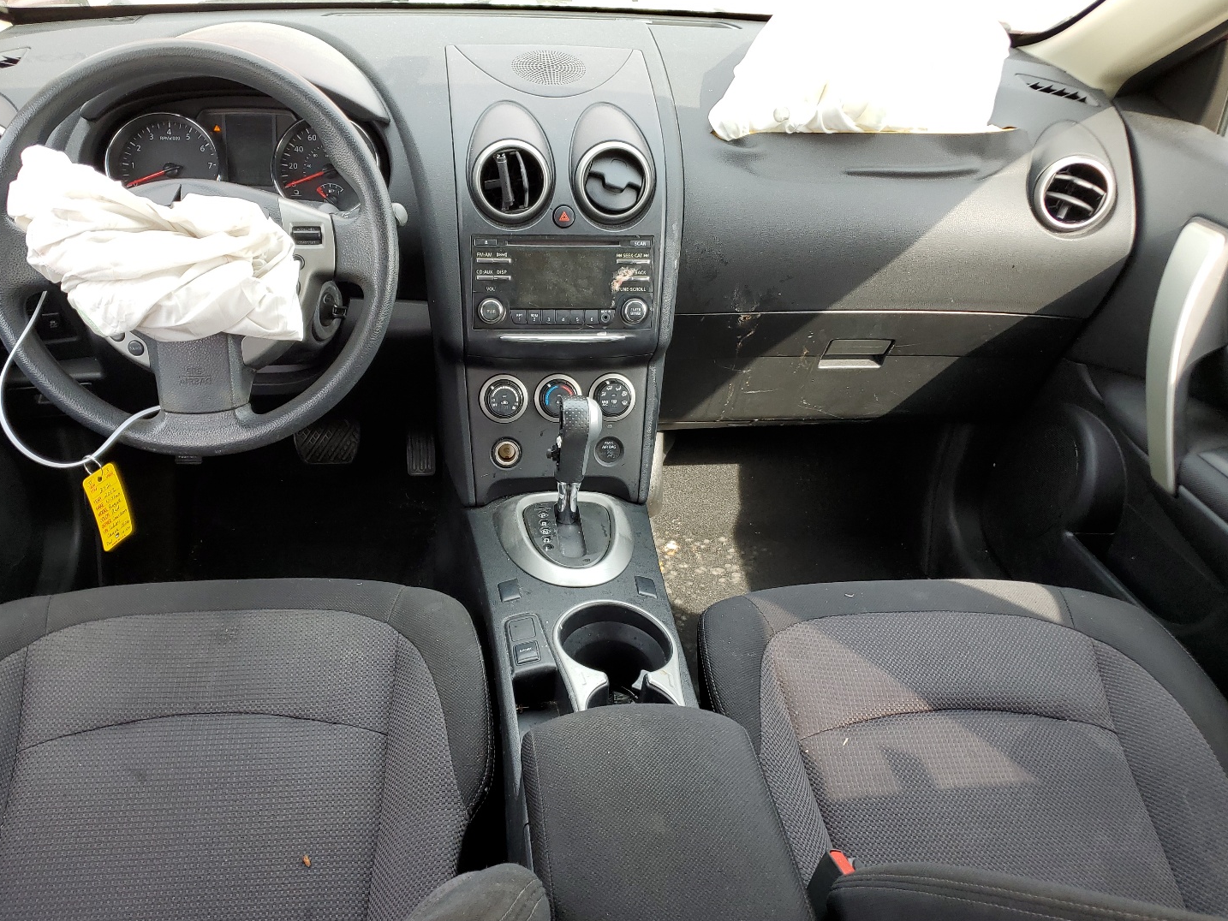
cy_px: 497
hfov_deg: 61.5
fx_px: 1029
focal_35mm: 29
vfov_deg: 48.2
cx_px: 557
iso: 50
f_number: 1.5
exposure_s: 1/222
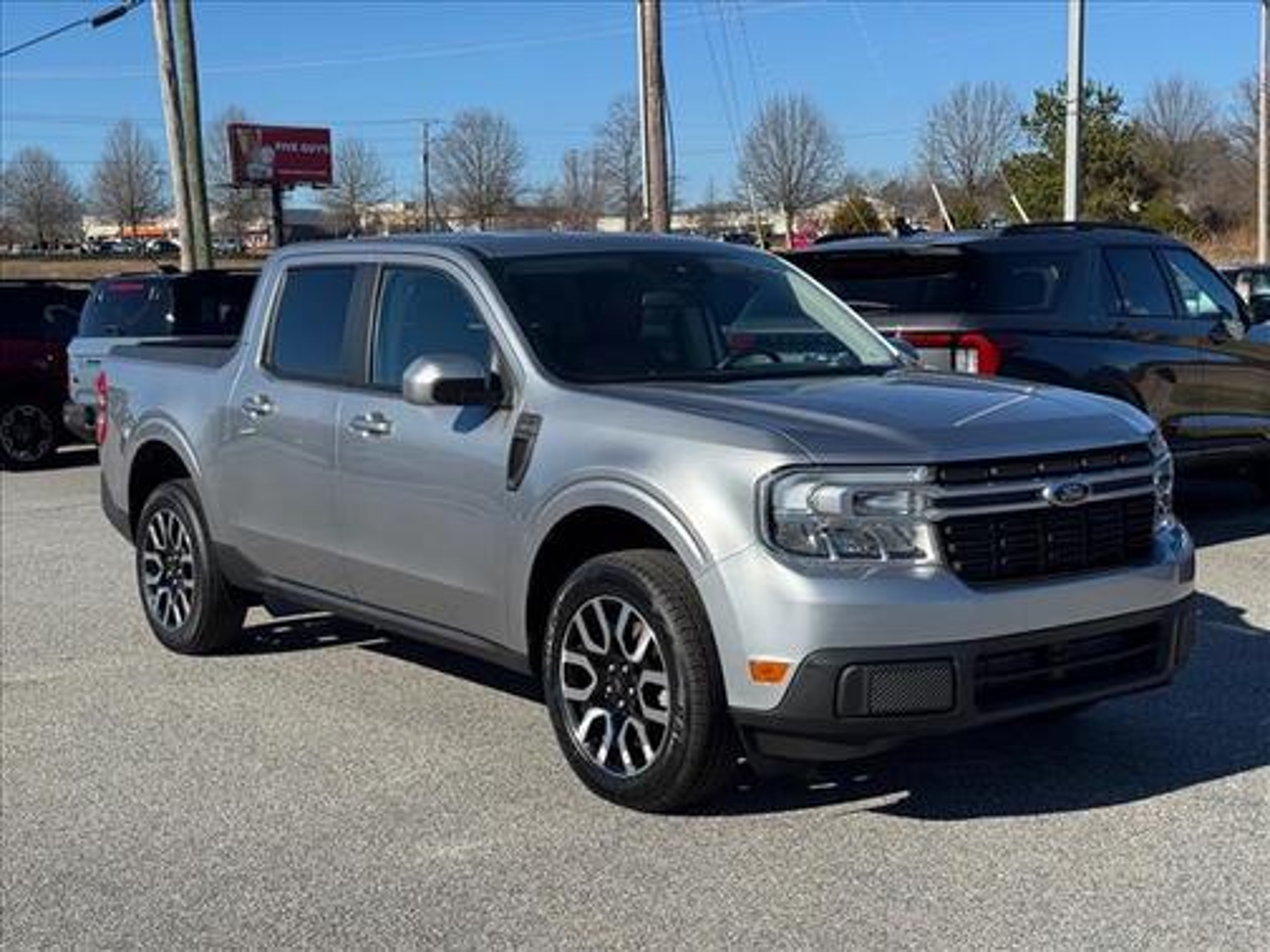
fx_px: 1761
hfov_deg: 39.7
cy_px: 476
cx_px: 635
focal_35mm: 48
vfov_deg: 30.3
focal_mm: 6.76
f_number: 1.78
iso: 64
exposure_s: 1/4608
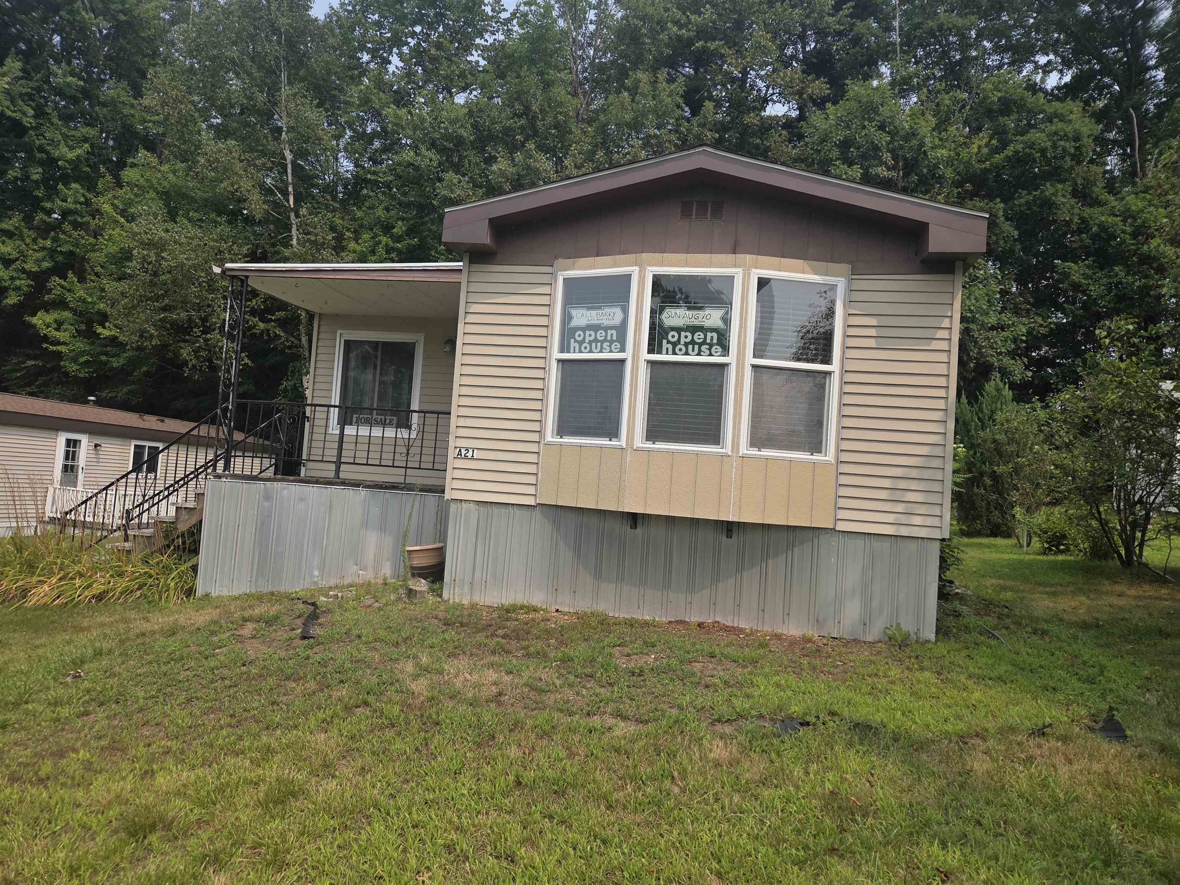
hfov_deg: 73.9
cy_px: 442
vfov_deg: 58.9
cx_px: 590
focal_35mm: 23
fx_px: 784
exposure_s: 1/4663
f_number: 1.8
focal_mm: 5.4
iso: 80
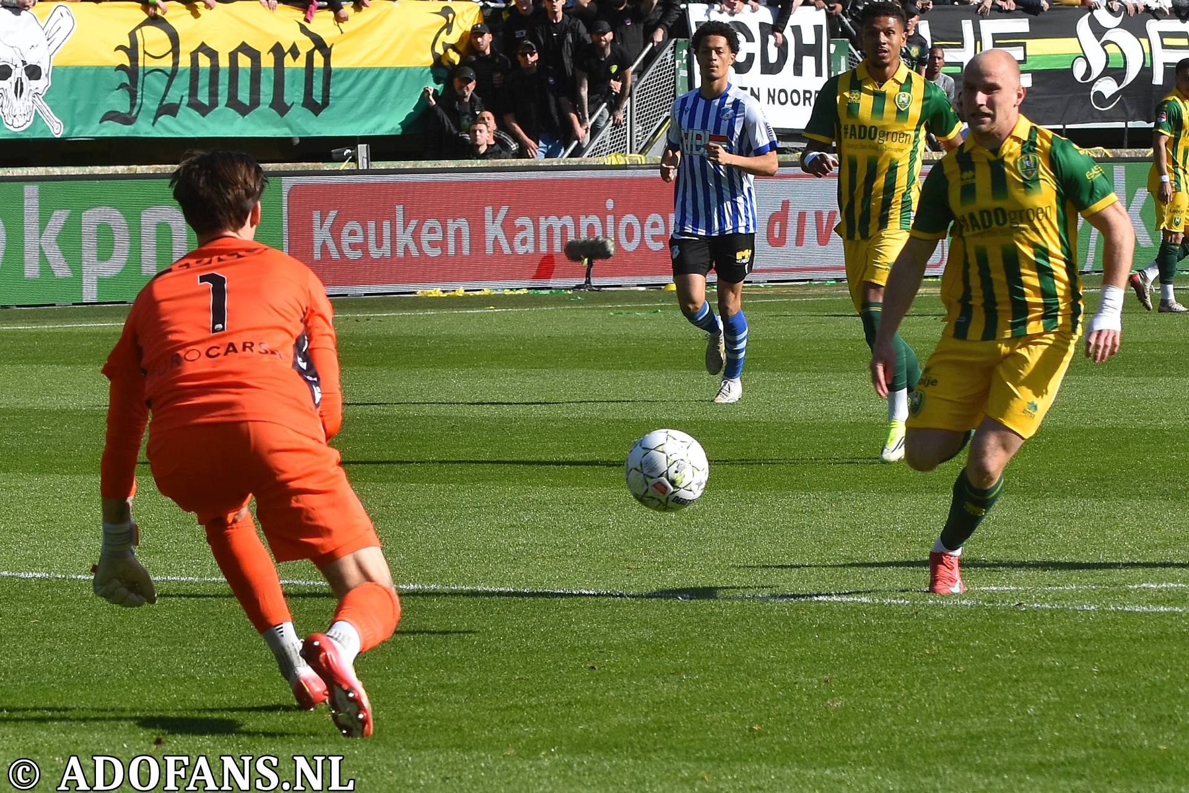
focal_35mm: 120
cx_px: 594
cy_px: 396
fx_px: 3963
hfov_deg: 17.1
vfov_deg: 11.4
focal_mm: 80
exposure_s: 1/1000
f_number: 5
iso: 200
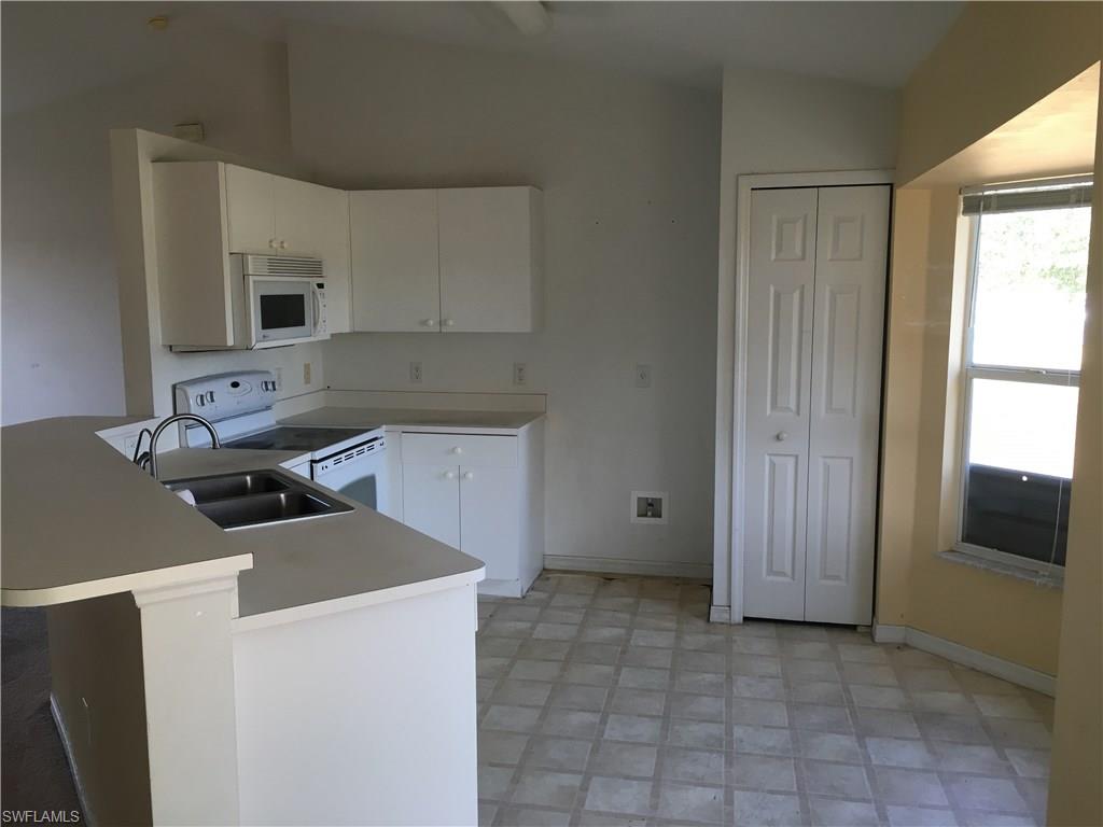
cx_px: 552
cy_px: 414
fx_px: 924
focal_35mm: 29
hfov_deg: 61.7
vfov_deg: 48.2
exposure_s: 1/40
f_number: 2.2
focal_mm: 4.15
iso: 25
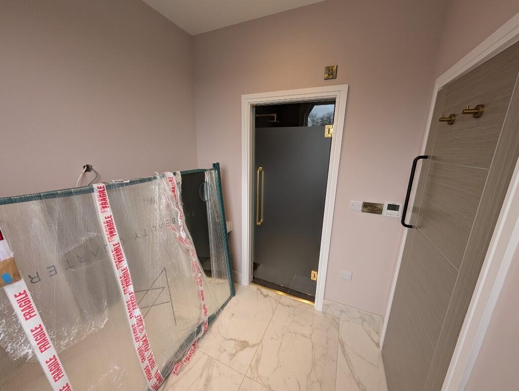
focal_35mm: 12
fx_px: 180
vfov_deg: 94.6
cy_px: 196
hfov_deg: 110.5
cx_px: 260
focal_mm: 2.02
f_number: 1.7
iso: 93
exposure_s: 1/100
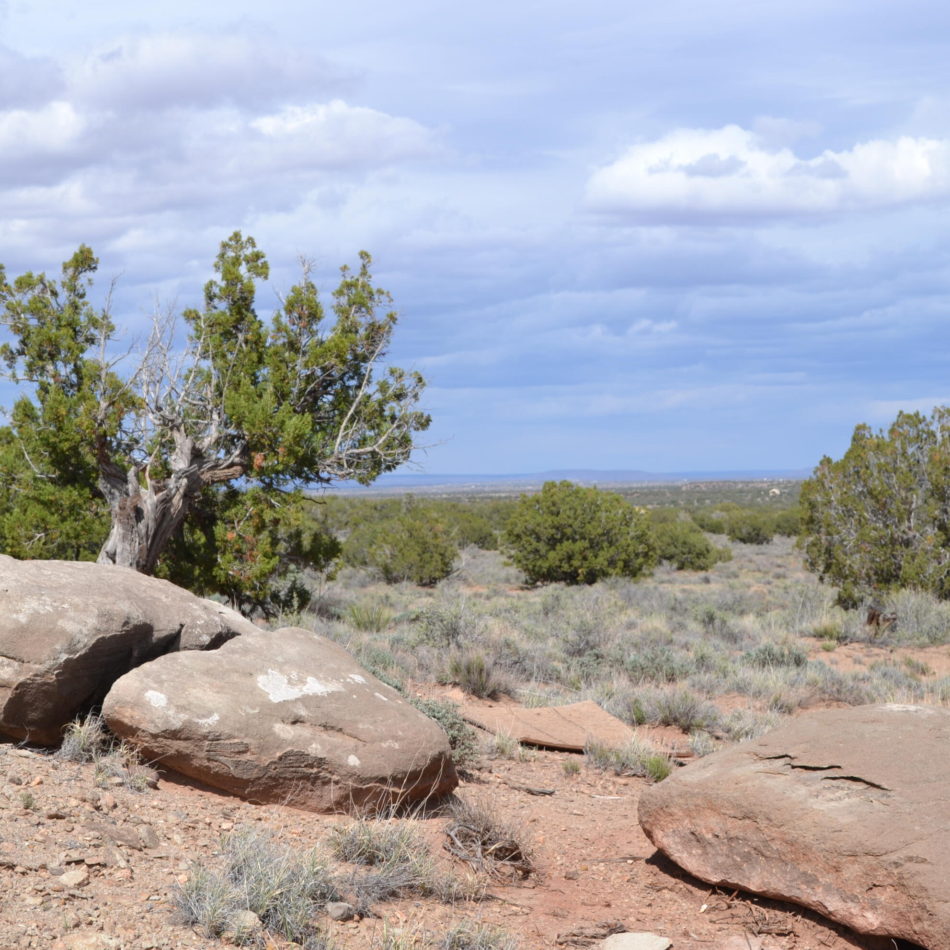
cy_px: 473
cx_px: 420
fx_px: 2515
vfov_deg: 21.4
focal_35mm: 81
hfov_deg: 21.4
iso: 100
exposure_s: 1/320
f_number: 9
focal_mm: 42
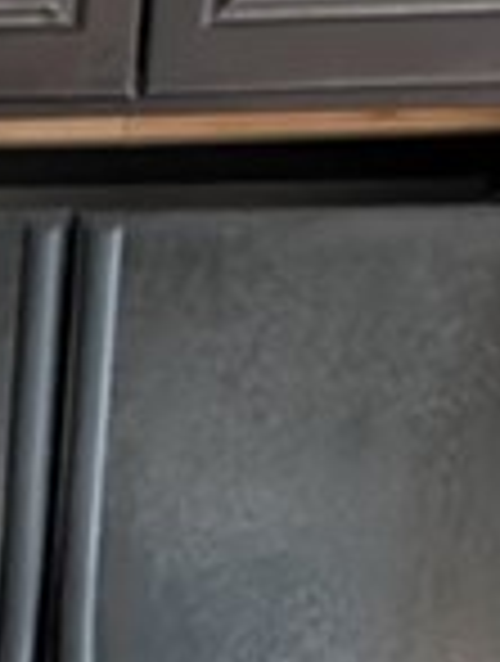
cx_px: -646
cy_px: 2033
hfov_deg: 8.3
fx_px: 3202
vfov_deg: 9.2
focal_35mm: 167
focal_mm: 6.9
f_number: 1.68
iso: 176
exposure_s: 1/102
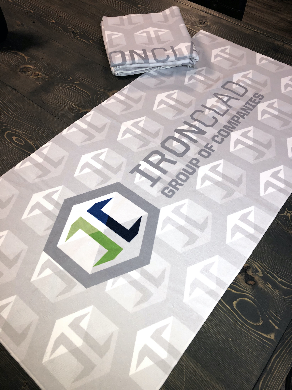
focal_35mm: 28
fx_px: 315
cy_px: 195
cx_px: 146
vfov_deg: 63.4
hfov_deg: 49.7
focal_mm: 3.99
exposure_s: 1/120
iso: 50
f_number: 1.8
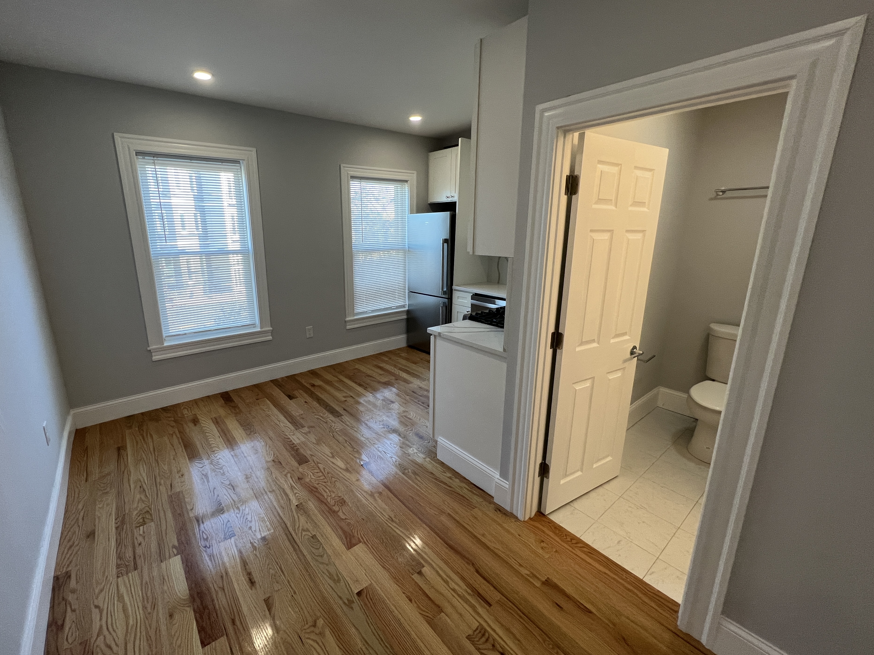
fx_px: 353
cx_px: 409
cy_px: 319
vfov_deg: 85.7
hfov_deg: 101.9
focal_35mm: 14
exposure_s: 1/120
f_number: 1.8
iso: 125
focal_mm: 1.57
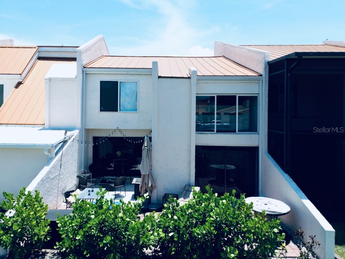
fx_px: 239
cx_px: 172
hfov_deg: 71.6
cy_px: 130
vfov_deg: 56.8
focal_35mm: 24
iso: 100
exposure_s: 1/2000
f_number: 1.7
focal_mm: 6.72
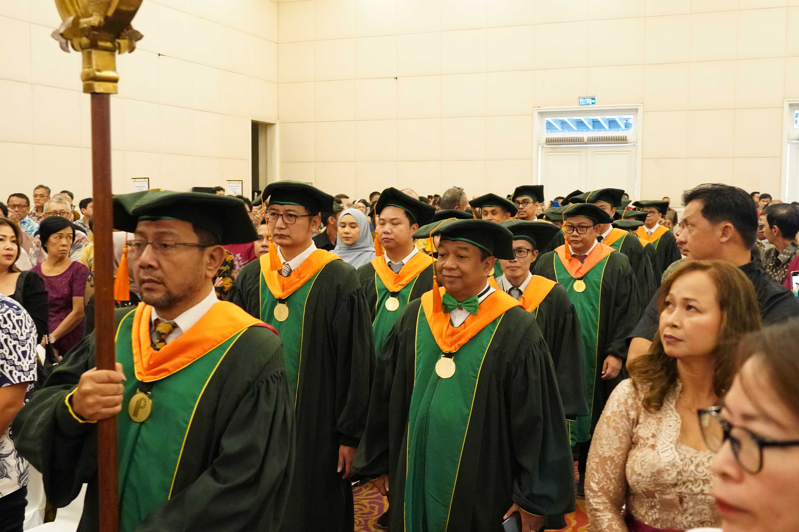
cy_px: 266
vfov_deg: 36.9
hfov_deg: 53.1
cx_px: 400
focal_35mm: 36
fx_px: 799
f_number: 4
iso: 8000
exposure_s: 1/100
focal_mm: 24
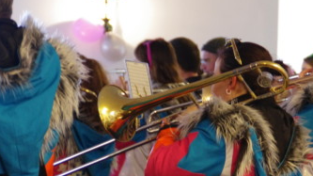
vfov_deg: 5.7
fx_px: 1759
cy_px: 98
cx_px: 211
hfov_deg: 10.2
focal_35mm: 212
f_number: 5.6
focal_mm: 90
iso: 3200
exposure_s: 1/15
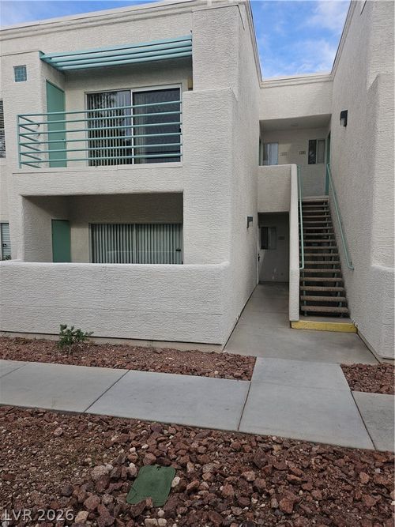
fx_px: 350
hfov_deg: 58.9
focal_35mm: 23
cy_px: 264
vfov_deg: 73.9
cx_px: 198
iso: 25
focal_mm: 5.4
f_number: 1.8
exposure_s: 1/711
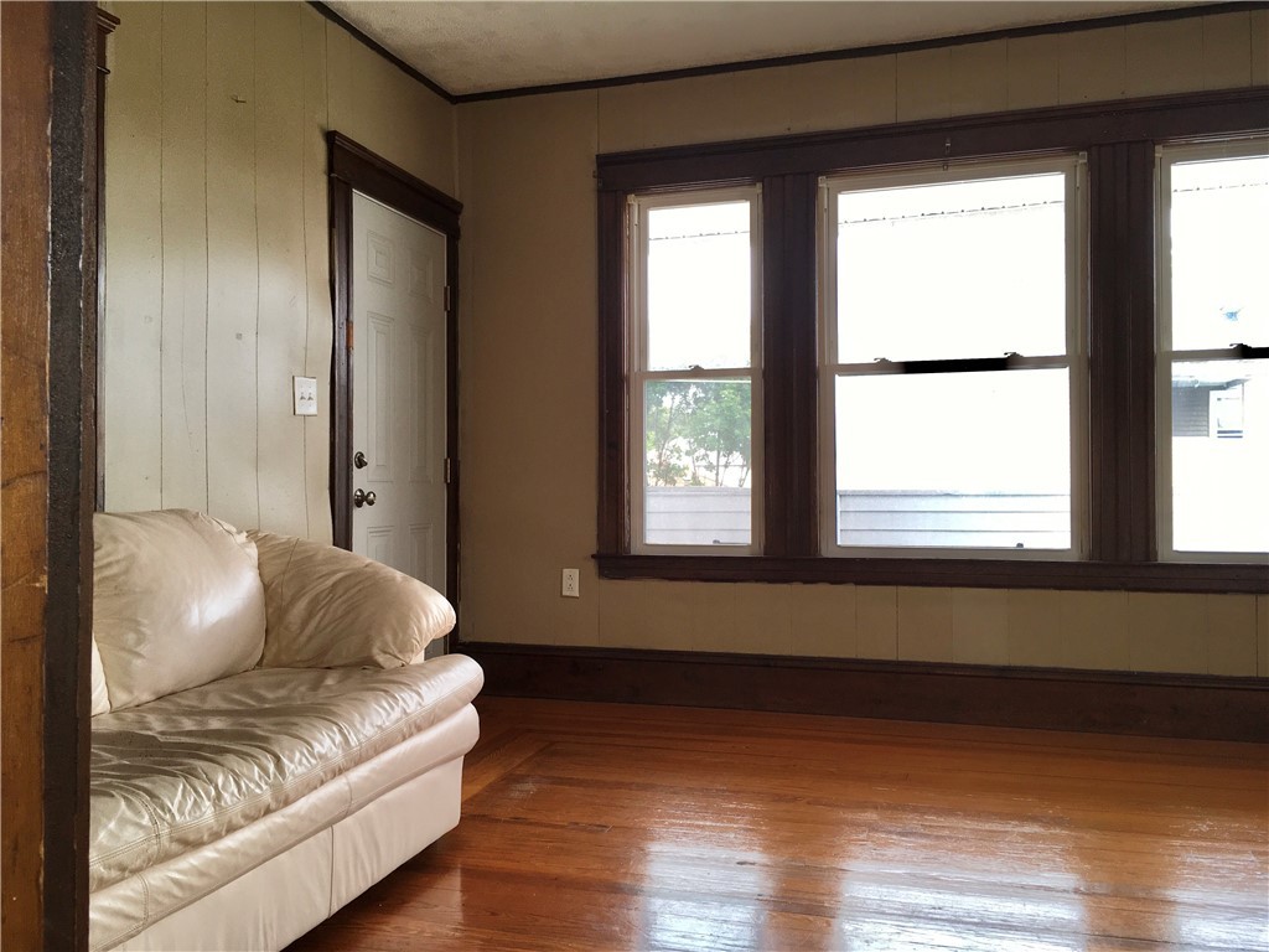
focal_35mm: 29
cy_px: 476
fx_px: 1063
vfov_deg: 48.2
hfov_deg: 61.7
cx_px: 634
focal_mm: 4.15
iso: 25
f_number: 2.2
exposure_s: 1/40
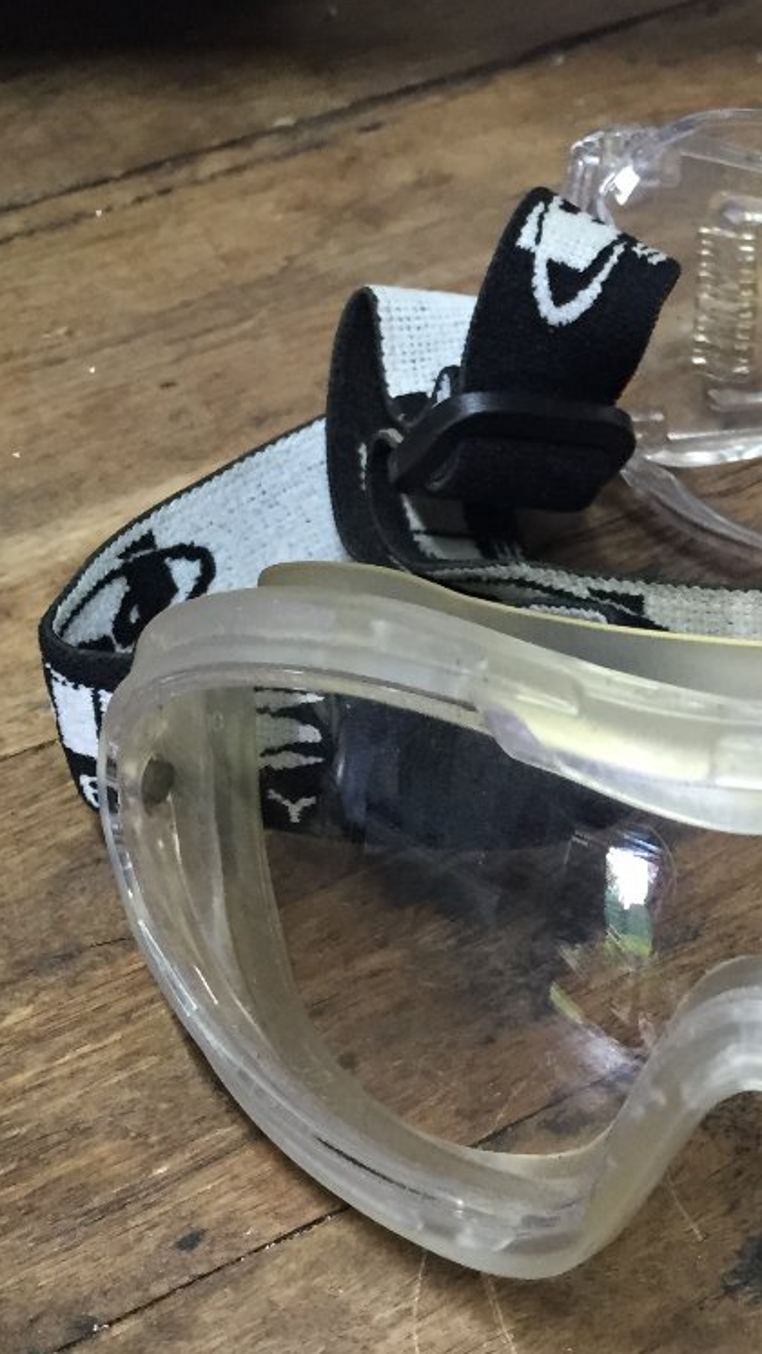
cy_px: 610
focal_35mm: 61
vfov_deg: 34.3
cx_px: 952
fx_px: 2190
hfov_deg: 18.5
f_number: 2.2
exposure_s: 1/30
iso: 160
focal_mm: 4.15
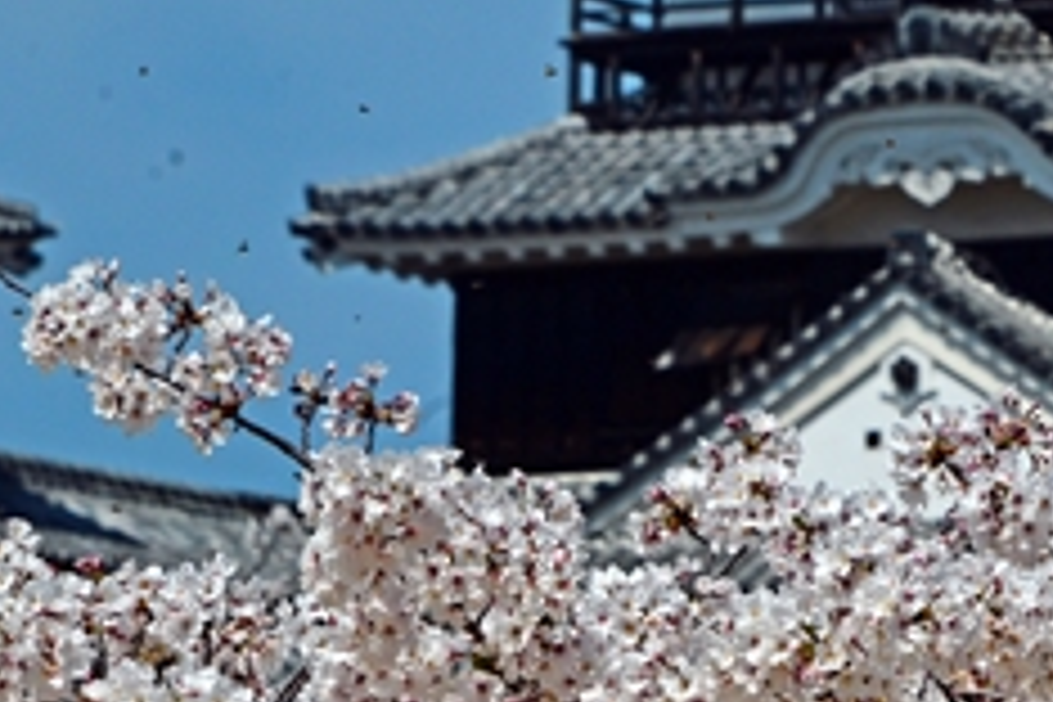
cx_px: 1598
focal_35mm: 546
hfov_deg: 3.8
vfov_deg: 2.5
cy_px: 396
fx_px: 15969
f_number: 14
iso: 400
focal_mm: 160
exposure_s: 1/800
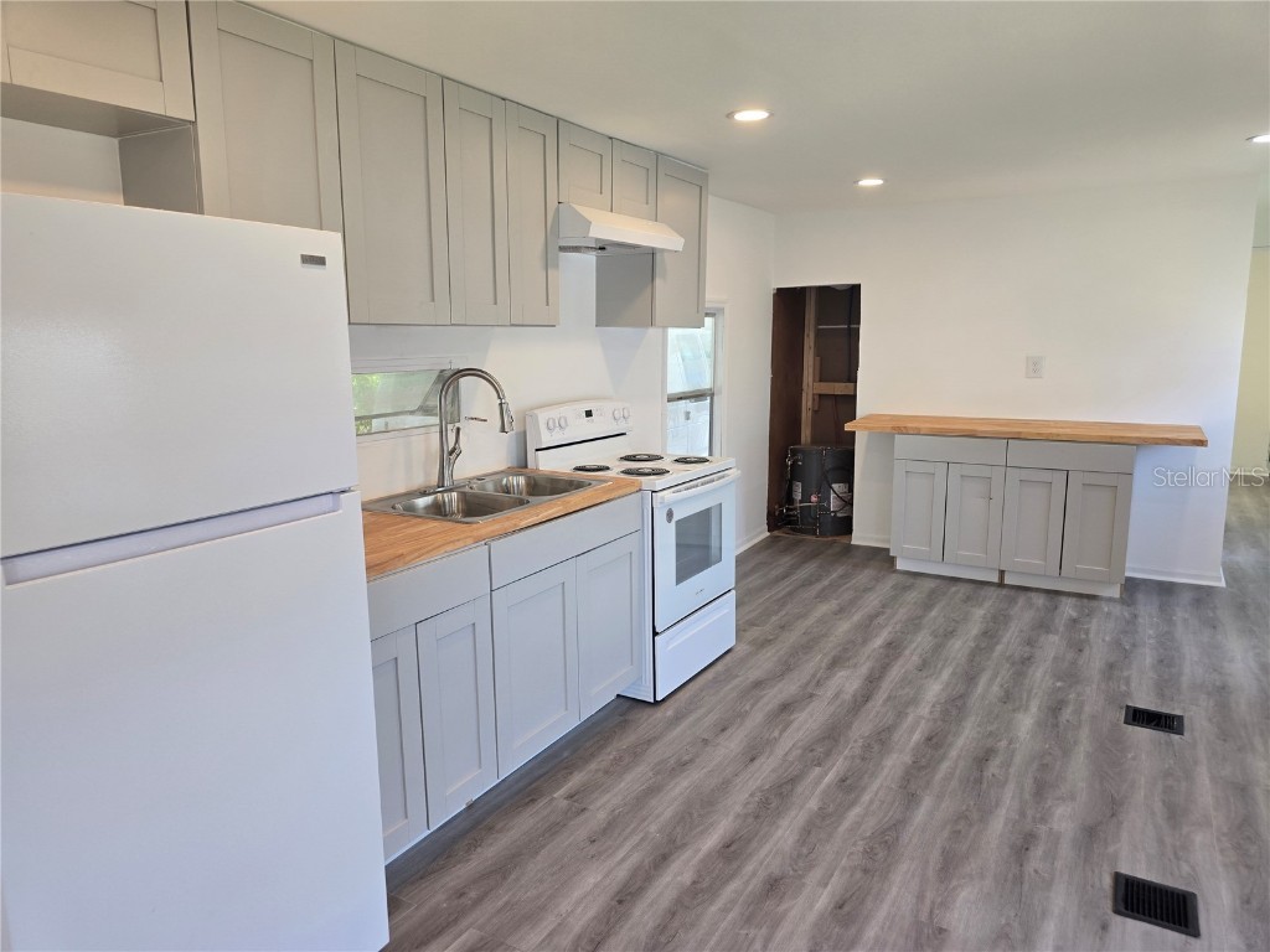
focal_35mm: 23
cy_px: 476
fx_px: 844
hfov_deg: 73.9
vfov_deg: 58.9
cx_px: 635
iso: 100
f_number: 1.7
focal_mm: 6.3
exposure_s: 1/120
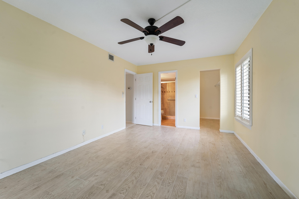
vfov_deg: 81.2
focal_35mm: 14
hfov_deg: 104.3
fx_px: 116
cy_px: 100
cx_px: 150
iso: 400
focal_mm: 14
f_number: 9
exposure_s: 1/2.5
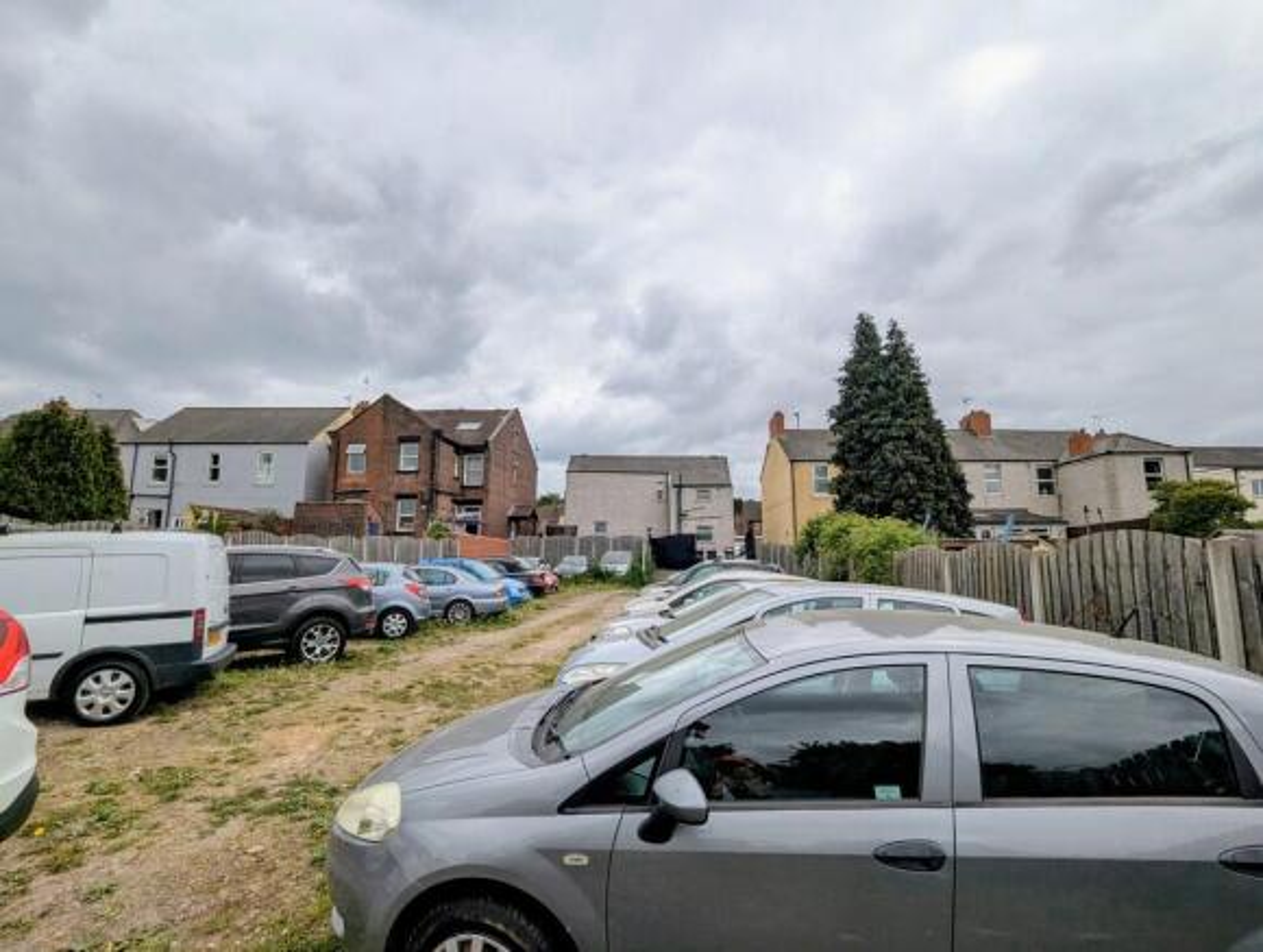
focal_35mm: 16
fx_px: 585
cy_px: 476
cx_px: 632
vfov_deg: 78.3
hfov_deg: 94.4
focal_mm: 2.35
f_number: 2.2
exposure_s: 1/1721
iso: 53
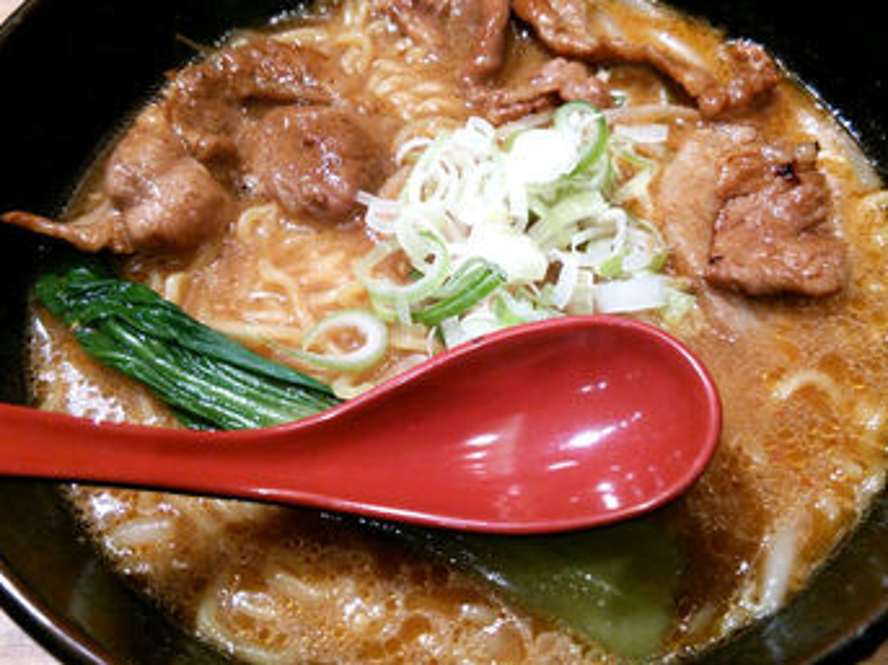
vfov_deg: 40.6
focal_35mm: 35
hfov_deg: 52.6
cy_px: 300
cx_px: 466
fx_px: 898
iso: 100
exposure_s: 1/44
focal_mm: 4.06
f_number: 1.94
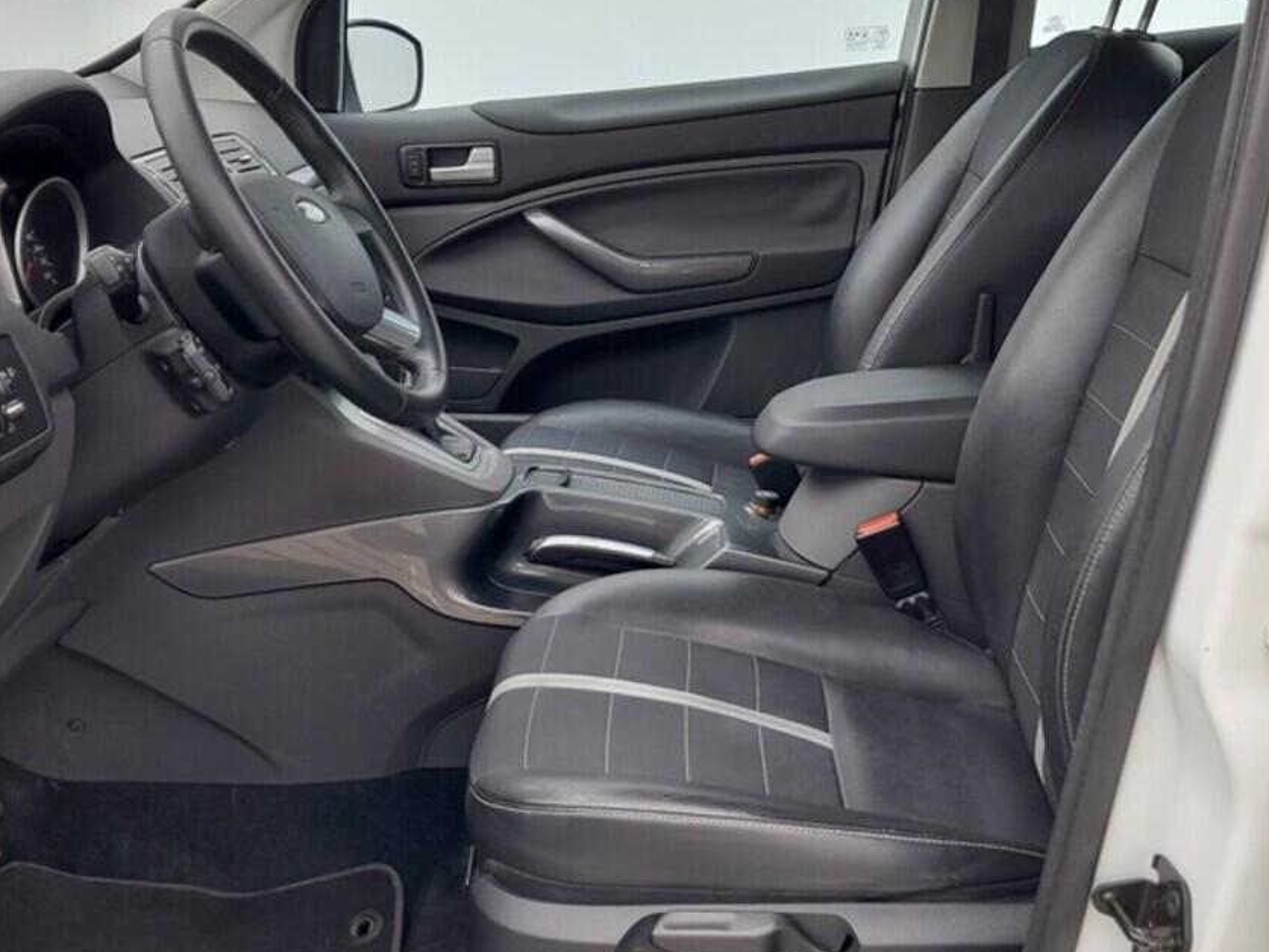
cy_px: 446
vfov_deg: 33.6
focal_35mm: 43
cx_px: 652
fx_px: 1577
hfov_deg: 43.8
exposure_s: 1/50
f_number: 2
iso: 25
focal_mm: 4.6
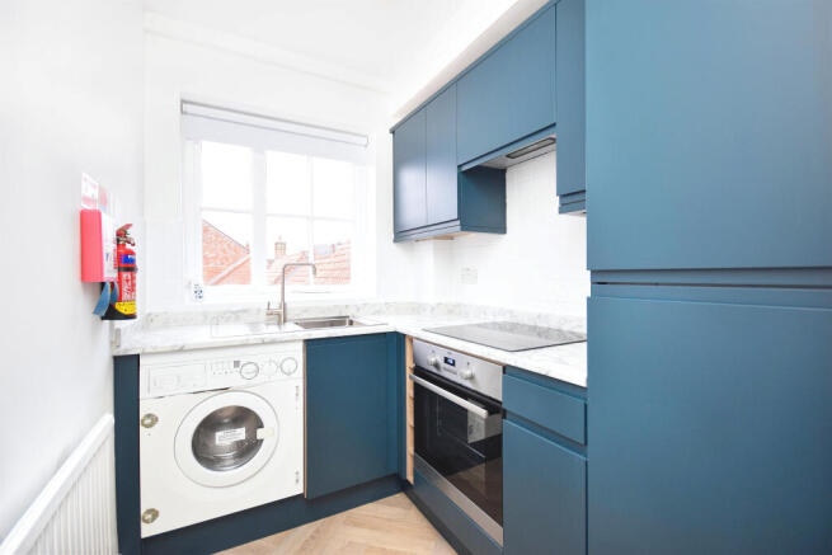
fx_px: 347
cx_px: 416
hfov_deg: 100.4
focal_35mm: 15
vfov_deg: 77.4
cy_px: 278
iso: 720
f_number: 4
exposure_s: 1/60
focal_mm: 10
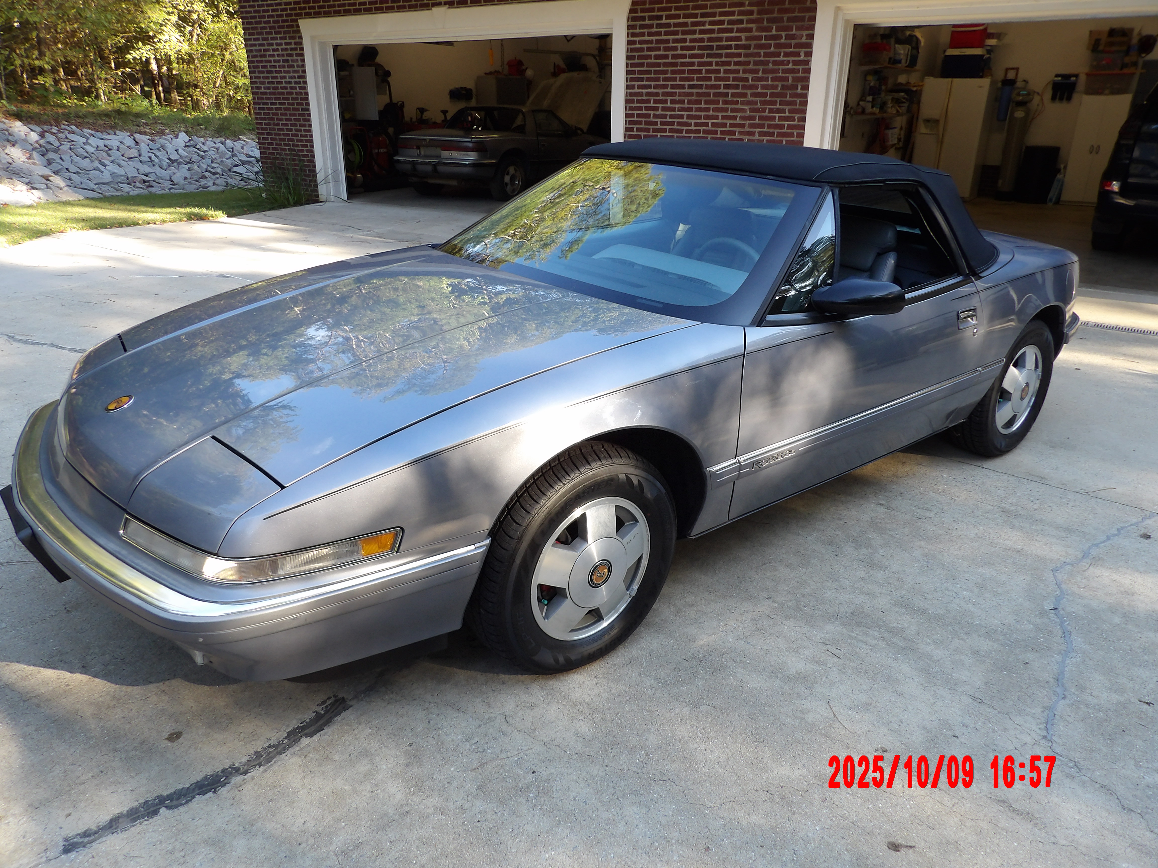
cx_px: 579
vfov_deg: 56.8
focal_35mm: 24
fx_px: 803
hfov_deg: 71.6
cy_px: 434
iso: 100
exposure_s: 1/83
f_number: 3.2
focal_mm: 4.3
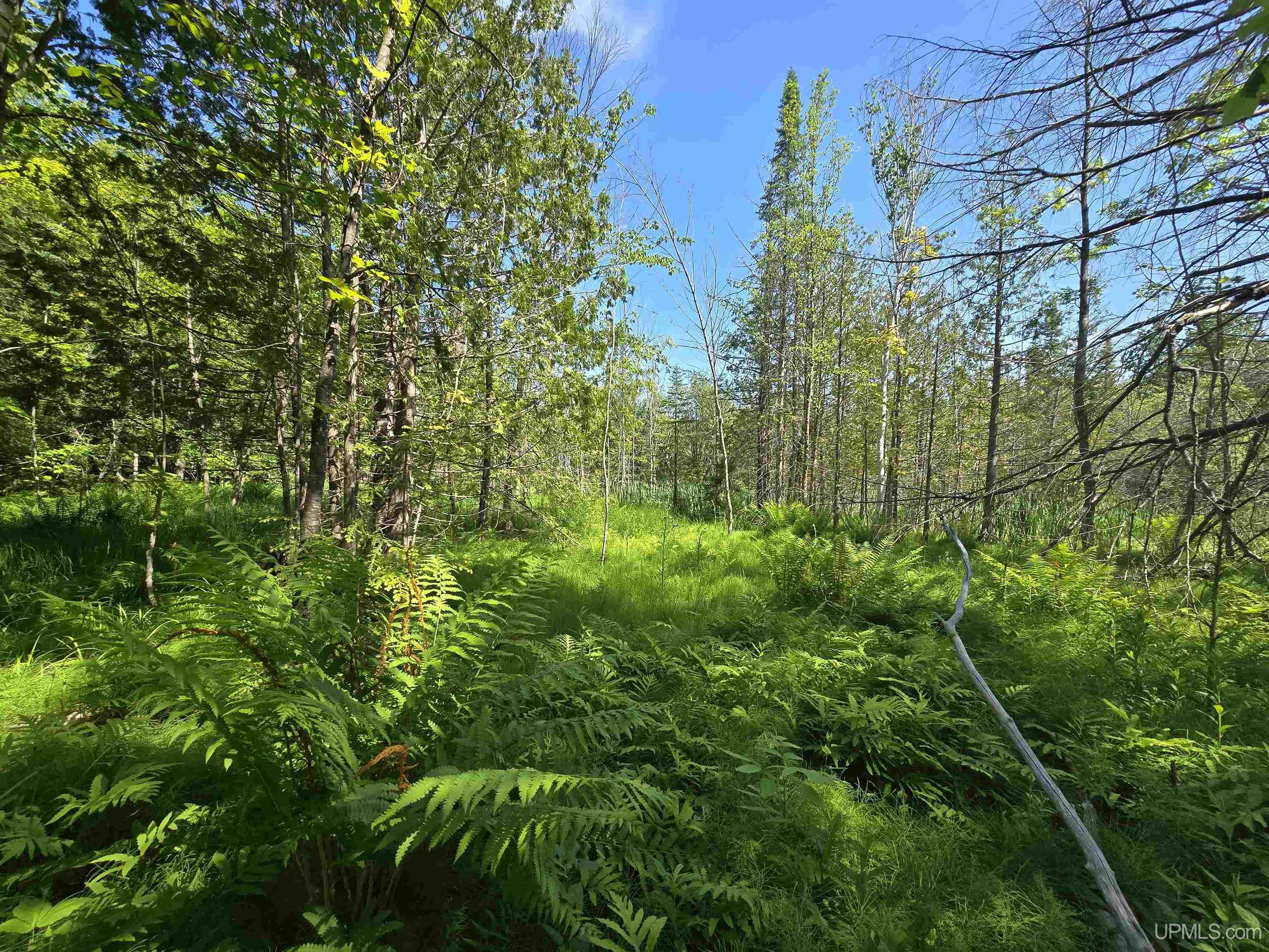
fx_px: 477
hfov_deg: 106.2
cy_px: 476
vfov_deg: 89.9
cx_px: 634
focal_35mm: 13
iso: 50
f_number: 2.2
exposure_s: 1/746
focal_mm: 2.2
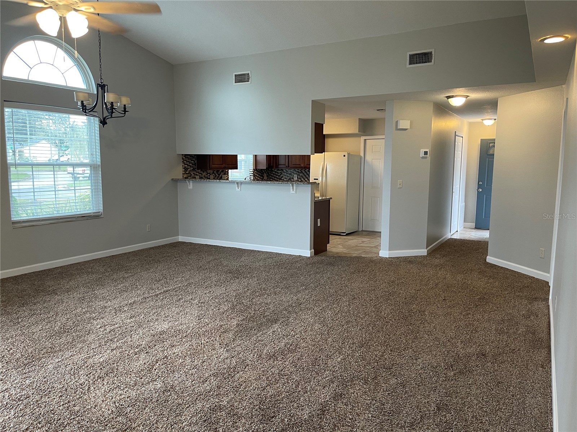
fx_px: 417
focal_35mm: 25
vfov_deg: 54.9
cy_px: 216
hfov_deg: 69.4
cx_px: 288
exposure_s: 1/60
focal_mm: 5.1
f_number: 1.6
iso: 125
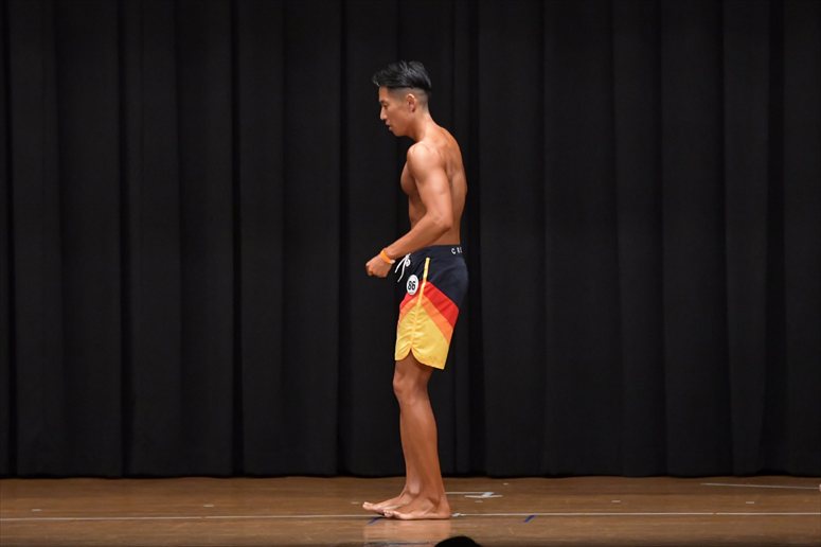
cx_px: 410
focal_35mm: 225
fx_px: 5129
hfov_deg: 9.2
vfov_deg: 6.1
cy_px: 274
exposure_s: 1/400
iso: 6400
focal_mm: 150
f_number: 5.6
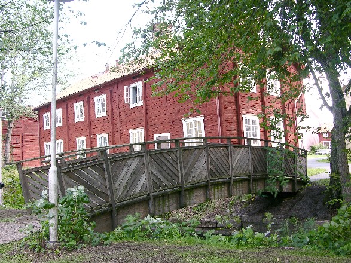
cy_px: 132
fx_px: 355
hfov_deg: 52.6
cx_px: 176
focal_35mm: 35
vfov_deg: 40.7
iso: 50
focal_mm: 8.9
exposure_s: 1/38.8
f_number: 4
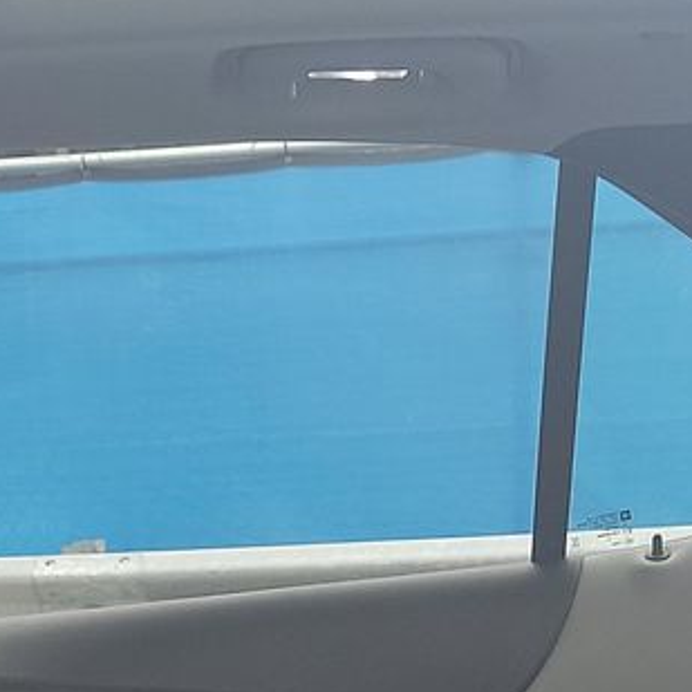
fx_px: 2488
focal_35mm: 110
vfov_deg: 14.3
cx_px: 168
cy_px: 1187
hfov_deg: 15.8
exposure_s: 1/59
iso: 94
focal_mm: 6.7
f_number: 1.8
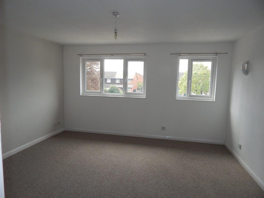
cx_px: 132
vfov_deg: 61.1
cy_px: 99
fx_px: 168
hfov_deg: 76.4
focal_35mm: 22
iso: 125
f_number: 3
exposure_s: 1/125
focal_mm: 4
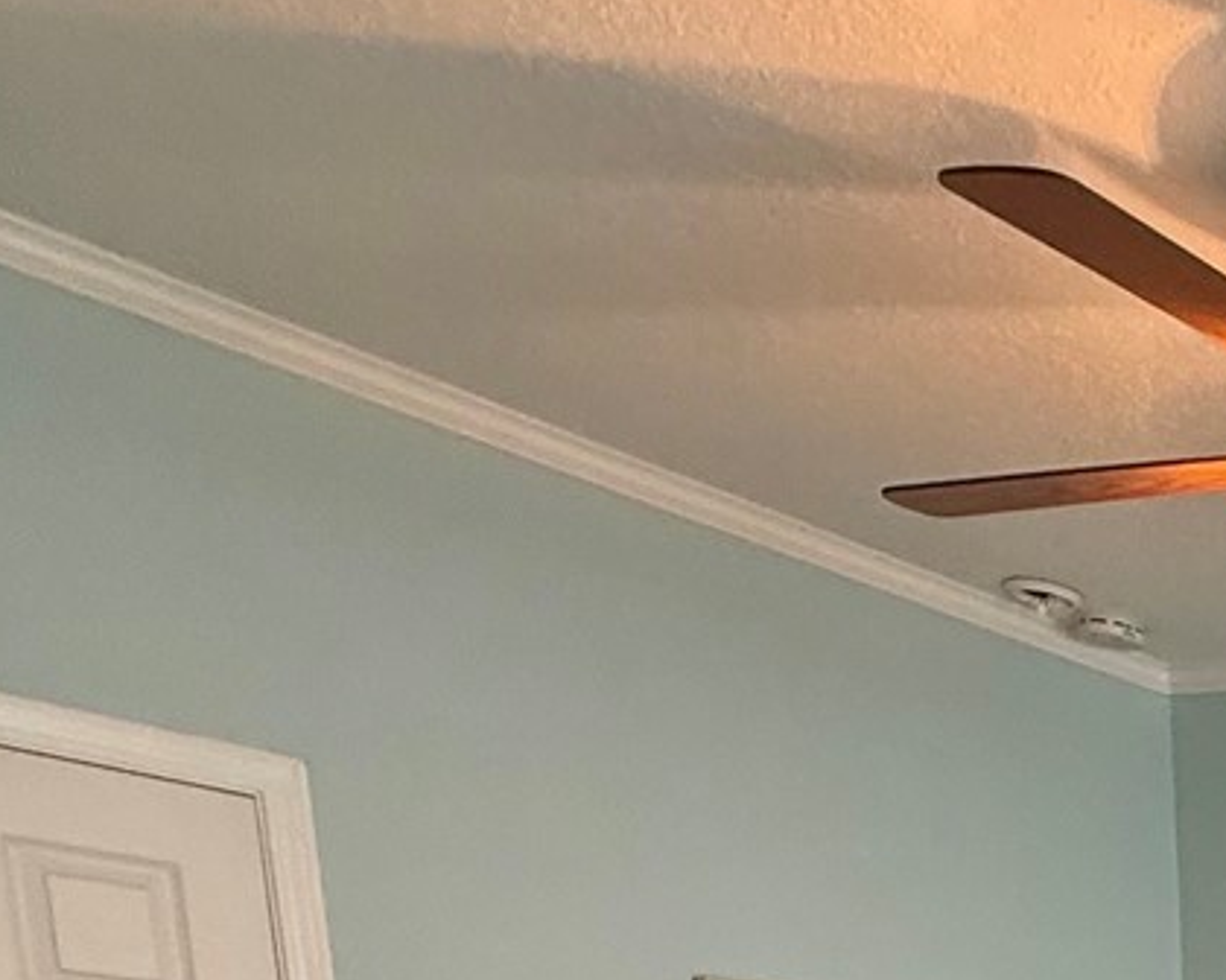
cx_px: 1784
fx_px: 1887
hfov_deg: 26.9
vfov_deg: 21.4
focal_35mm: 52
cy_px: 1668
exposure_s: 1/60
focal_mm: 2.22
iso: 200
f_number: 2.2
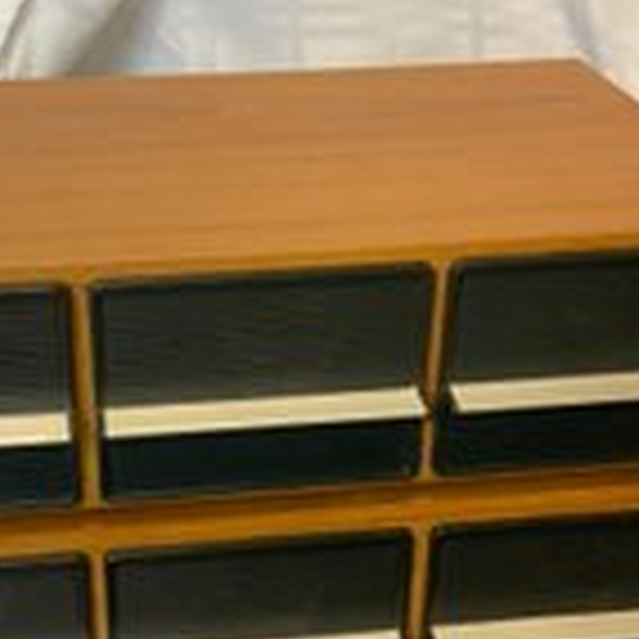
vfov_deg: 27.6
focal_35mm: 62
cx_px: 232
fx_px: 1295
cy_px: 407
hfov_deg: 27.6
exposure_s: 1/40
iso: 250
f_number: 1.8
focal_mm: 3
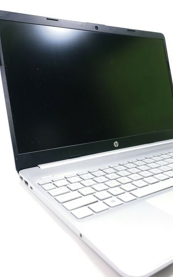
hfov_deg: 37.2
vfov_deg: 56.7
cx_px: 100
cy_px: 136
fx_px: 257
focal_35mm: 34
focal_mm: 5.4
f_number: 1.8
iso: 50
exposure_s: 1/50
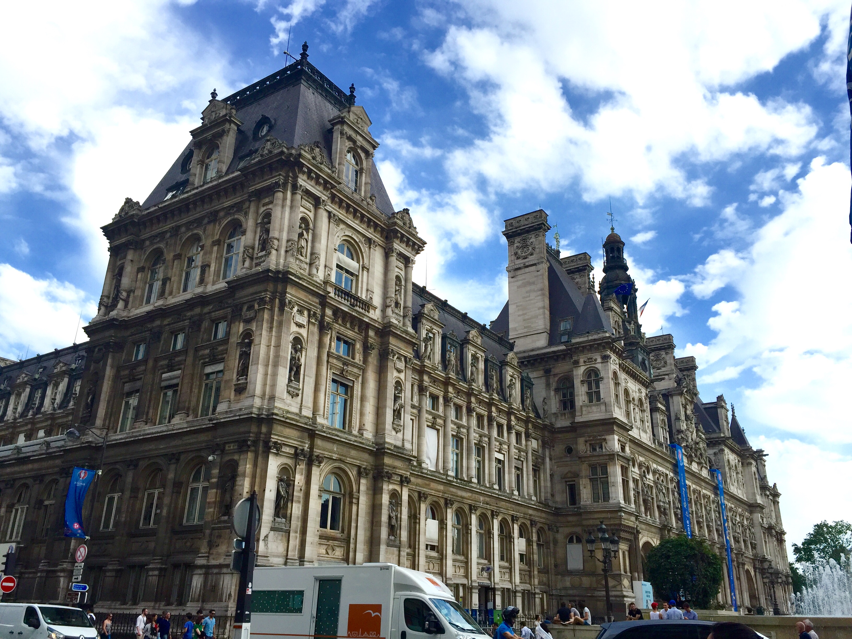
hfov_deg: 61.7
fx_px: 714
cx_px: 426
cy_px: 320
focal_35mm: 29
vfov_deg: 48.2
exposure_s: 1/1464
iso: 32
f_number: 2.2
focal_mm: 4.15
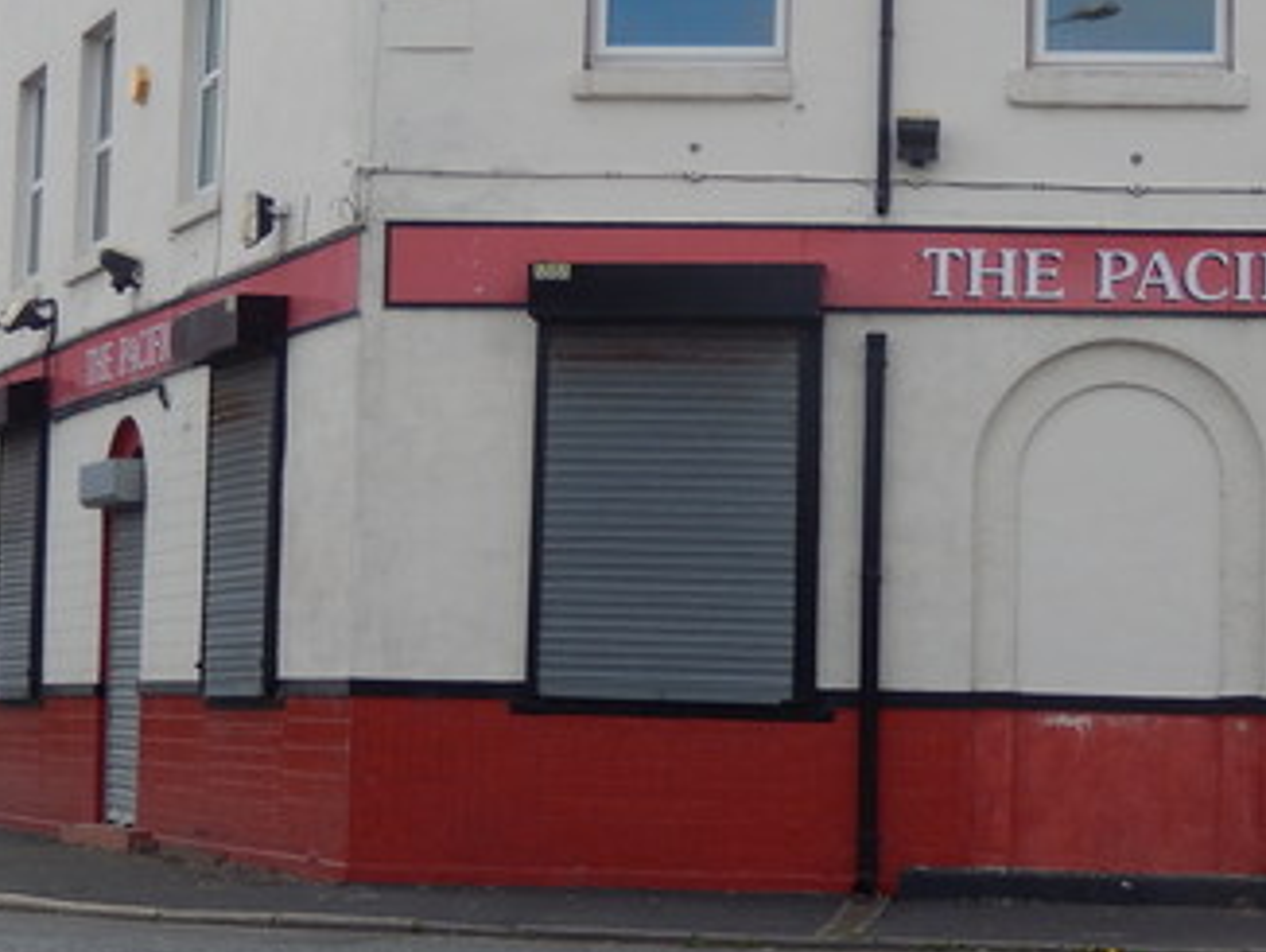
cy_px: 326
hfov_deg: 19.5
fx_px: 3660
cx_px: 909
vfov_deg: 14.8
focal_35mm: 100
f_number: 4.5
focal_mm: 9.2
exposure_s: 1/800
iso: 125
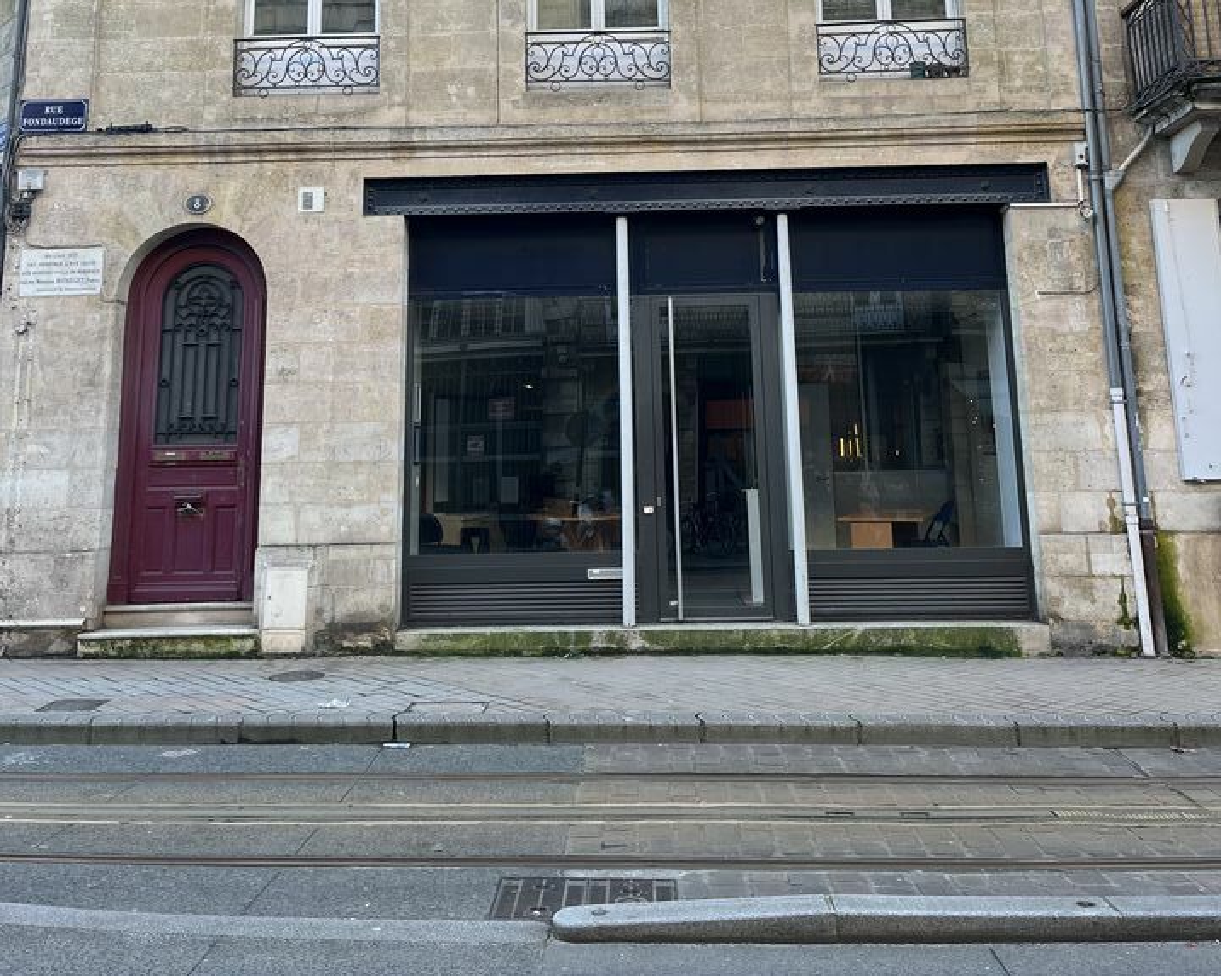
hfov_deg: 52.9
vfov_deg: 41.4
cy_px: 187
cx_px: 611
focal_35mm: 34
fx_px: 1228
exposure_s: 1/133
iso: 32
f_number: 1.6
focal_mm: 5.1
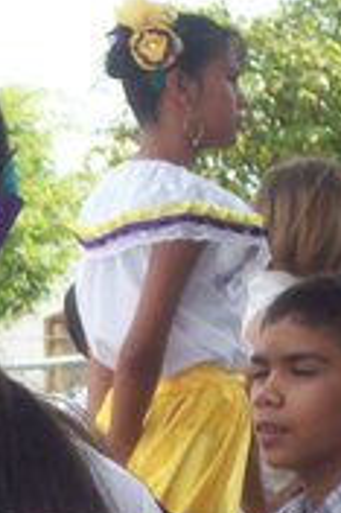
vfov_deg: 11.1
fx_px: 2591
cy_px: 600
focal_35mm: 182
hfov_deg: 7.5
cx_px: -38
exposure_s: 1/664
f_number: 3.8
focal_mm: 10.7
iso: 160
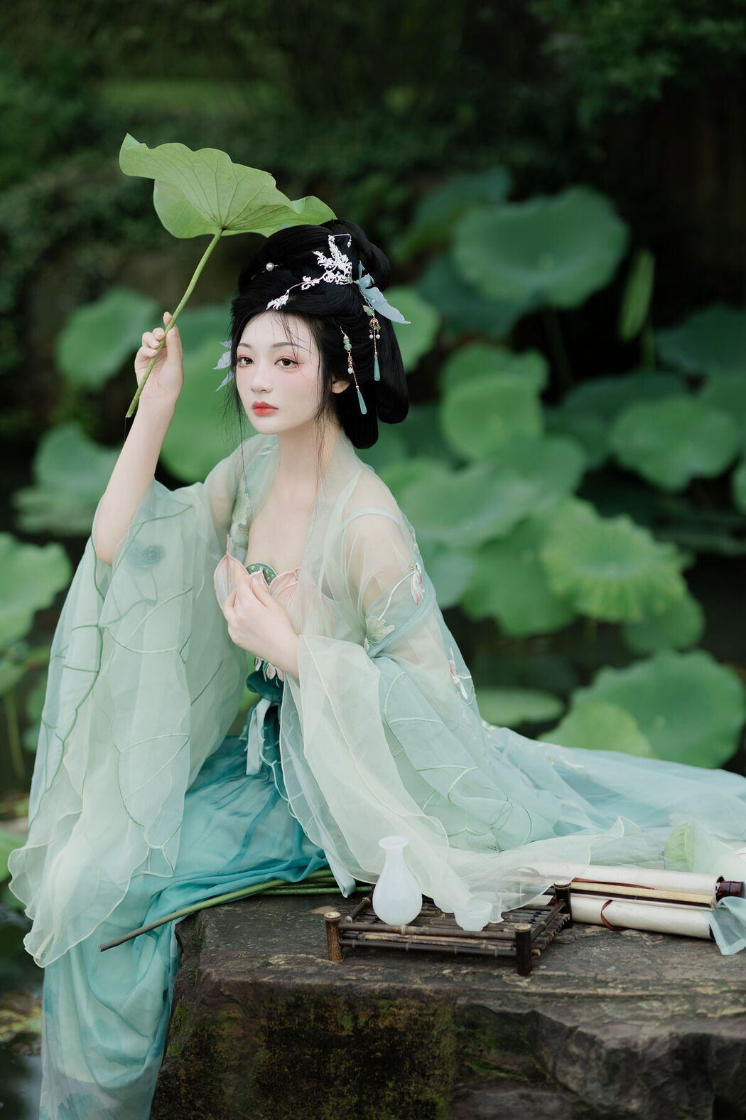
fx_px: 2642
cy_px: 560
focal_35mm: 85
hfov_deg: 16.1
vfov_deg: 23.9
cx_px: 373
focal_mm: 85
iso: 160
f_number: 2
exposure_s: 1/1600
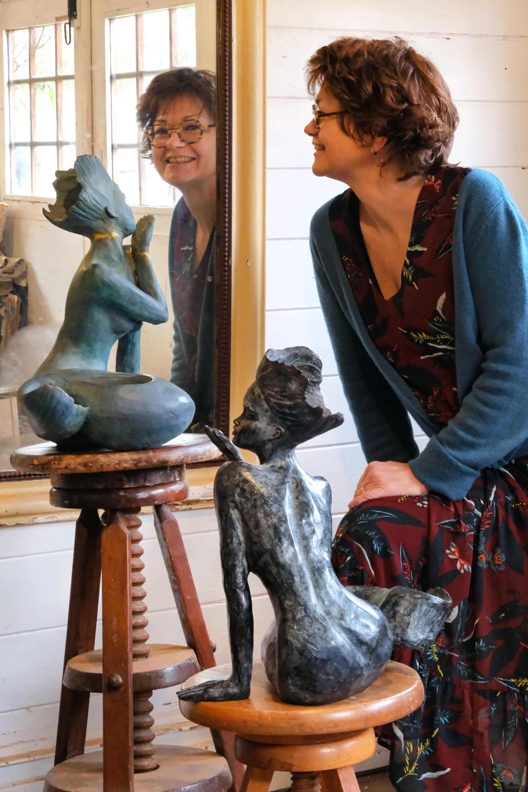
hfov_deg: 18.2
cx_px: 264
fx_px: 1650
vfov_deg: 27.0
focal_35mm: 75
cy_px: 396
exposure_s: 1/45
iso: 12800
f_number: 16
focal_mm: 50
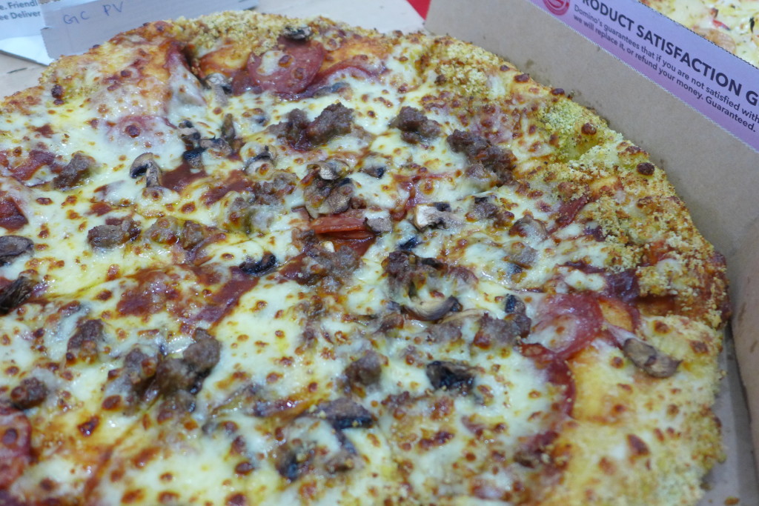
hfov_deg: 58.7
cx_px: 380
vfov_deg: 41.1
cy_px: 253
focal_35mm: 32
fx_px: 675
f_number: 1.6
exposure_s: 1/60
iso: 400
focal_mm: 6.3
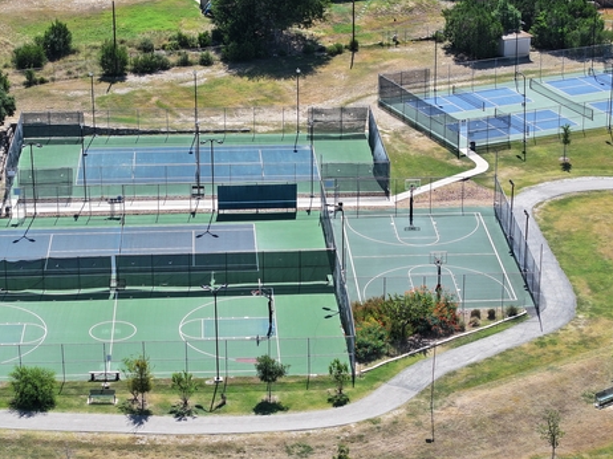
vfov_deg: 15.2
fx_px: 1717
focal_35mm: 97
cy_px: 256
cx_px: 317
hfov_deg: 20.2
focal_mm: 19.35
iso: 100
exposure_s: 1/640
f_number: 2.8
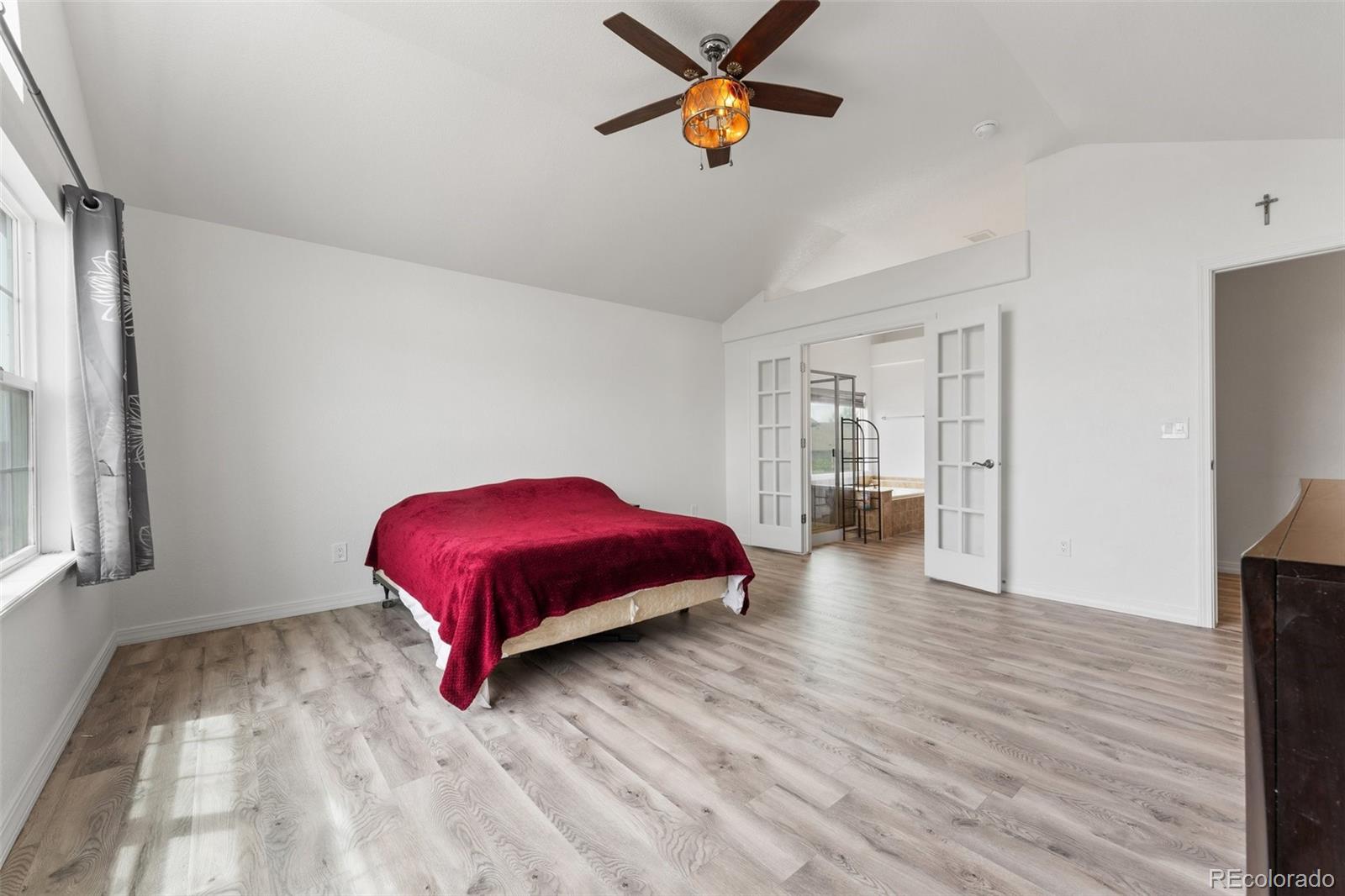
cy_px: 448
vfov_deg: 81.2
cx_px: 672
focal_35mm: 14
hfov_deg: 104.3
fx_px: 523
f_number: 9
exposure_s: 1/13
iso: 400
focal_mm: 14
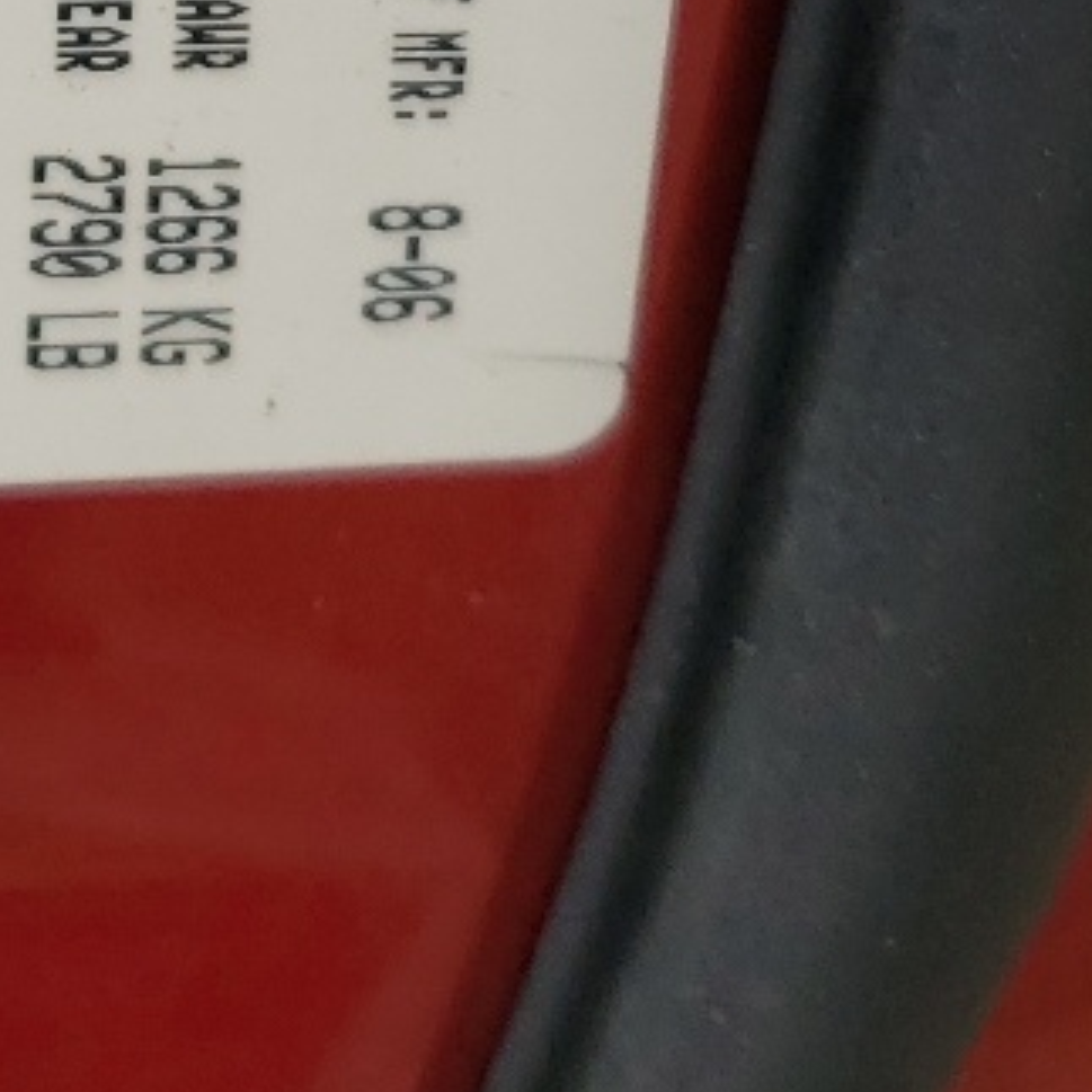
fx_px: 4069
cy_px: -913
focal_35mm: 114
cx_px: -81
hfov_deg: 14.9
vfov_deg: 13.6
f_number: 1.5
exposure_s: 1/278
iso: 50
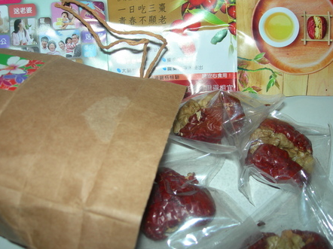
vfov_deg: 33.6
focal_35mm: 43
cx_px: 160
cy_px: 120
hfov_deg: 43.9
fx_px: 413
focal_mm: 7.8
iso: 50
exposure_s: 1/60.1
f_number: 2.8
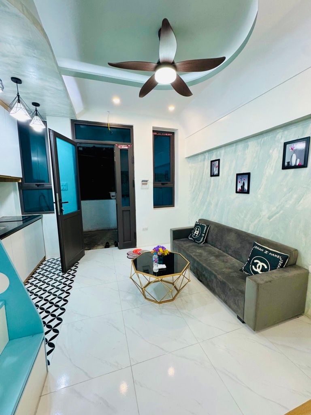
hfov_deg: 85.7
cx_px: 156
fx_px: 168
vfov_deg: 102.1
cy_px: 208
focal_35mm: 14
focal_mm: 2.22
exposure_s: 1/100
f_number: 2.2
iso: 200
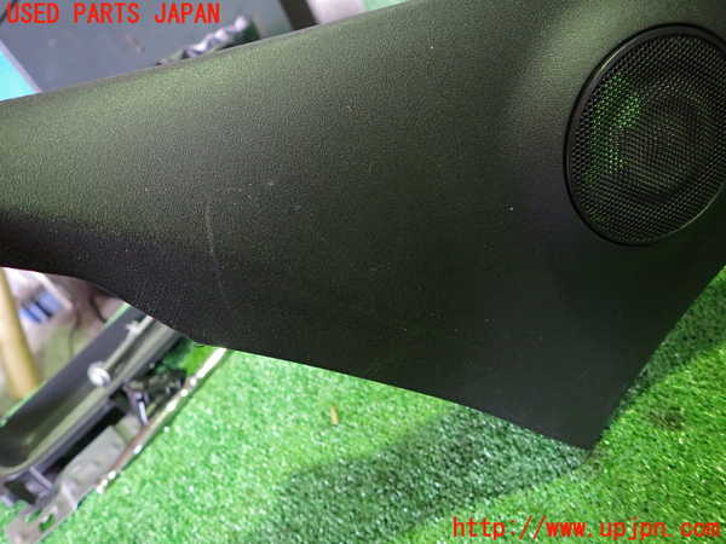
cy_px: 272
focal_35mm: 25
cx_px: 363
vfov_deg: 54.9
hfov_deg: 69.4
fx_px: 524
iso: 800
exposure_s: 1/25
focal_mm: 4.5
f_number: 2
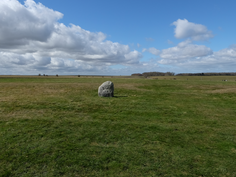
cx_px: 105
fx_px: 177
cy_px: 90
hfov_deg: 67.1
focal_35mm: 26
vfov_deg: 53.1
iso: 200
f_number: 9
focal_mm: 10
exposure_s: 1/420
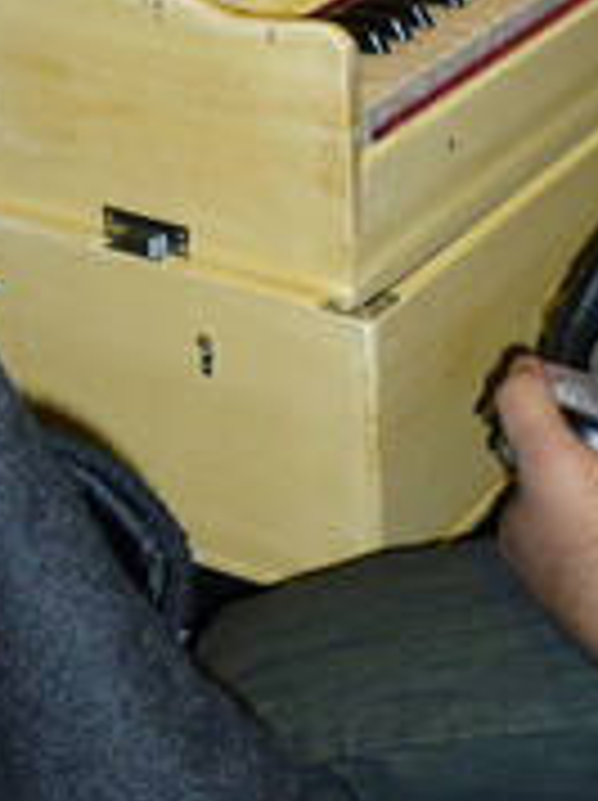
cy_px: -117
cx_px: 677
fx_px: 2563
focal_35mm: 111
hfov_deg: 13.0
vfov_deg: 17.1
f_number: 4.7
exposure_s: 1/30
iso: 160
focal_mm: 8.2
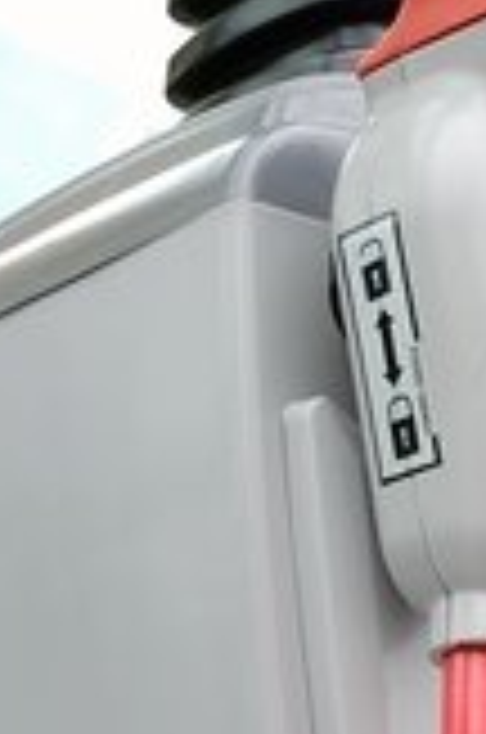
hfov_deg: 11.4
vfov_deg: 17.0
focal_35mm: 118
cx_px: 526
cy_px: 709
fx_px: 2400
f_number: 3.5
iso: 100
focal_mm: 16
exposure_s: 1/140
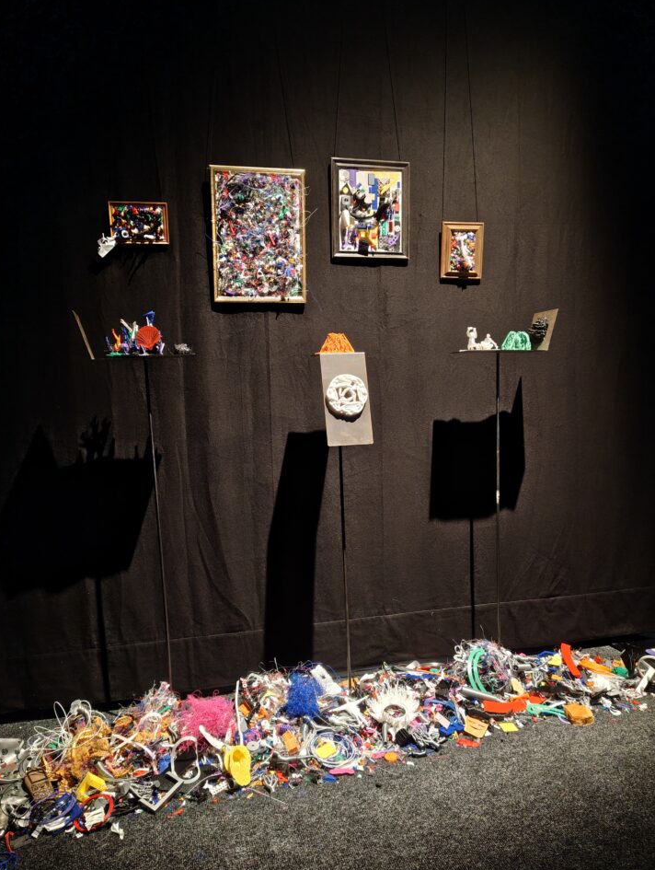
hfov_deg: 53.2
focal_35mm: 26
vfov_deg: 67.2
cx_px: 319
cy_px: 432
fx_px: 654
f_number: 1.88
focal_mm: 5.56
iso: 473
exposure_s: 1/33.3
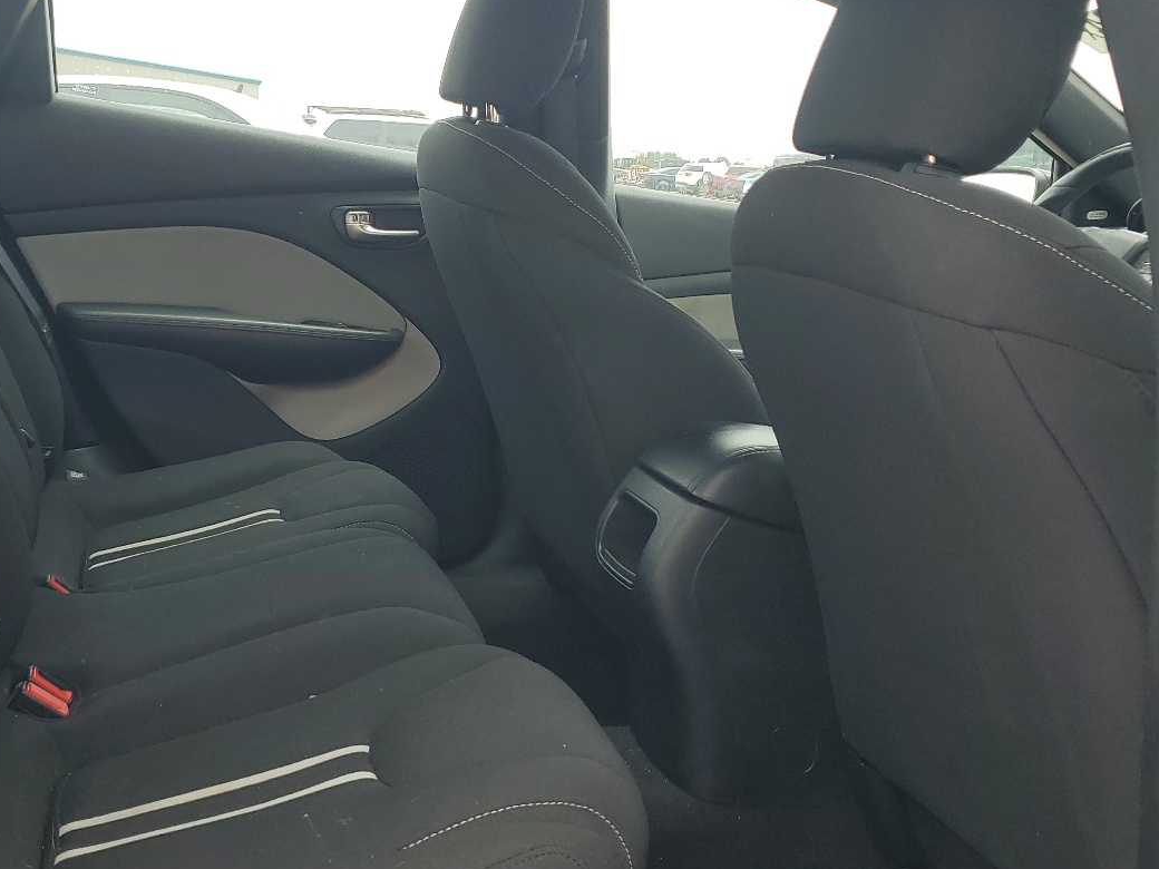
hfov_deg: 46.1
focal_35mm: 40
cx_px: 393
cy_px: 394
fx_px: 1339
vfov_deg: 35.9
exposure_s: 1/455
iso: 50
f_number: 1.5
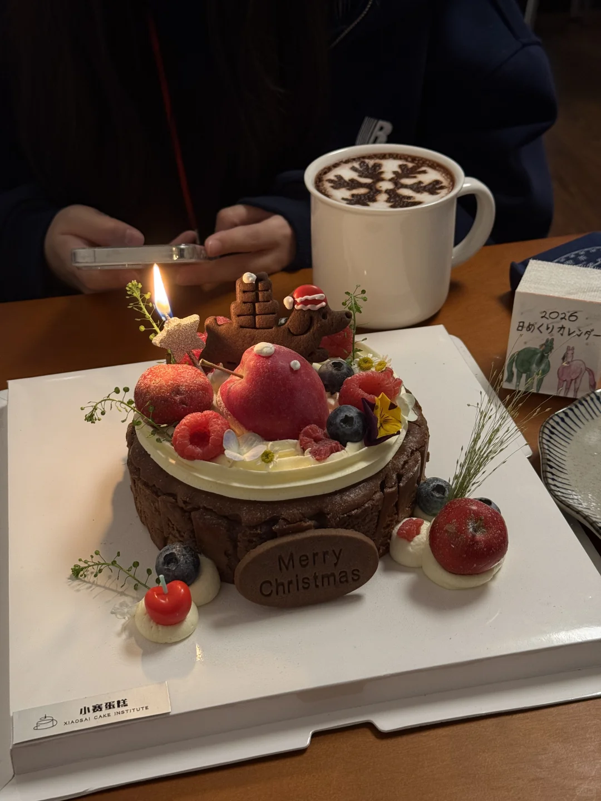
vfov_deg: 39.7
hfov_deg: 30.3
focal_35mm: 48
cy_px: 400
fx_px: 1111
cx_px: 300
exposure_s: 1/50
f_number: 1.78
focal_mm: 6.76
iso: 125
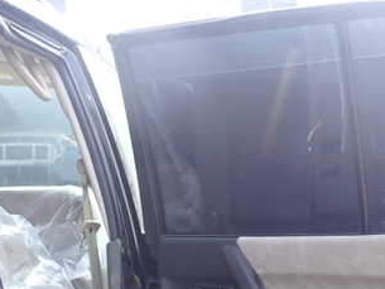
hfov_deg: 31.6
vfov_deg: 24.3
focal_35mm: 59
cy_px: 246
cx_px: 322
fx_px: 656
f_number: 3.2
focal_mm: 5.4
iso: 100
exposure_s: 1/125
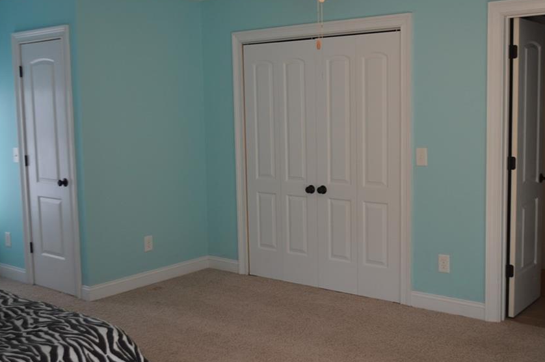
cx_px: 293
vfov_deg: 30.4
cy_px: 172
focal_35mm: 44
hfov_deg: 44.5
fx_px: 665
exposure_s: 1/60
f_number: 4
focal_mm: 24
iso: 400
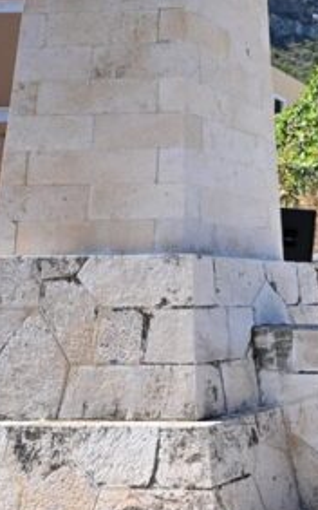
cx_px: 629
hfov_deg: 15.9
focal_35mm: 65
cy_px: 232
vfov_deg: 31.5
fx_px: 902
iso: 320
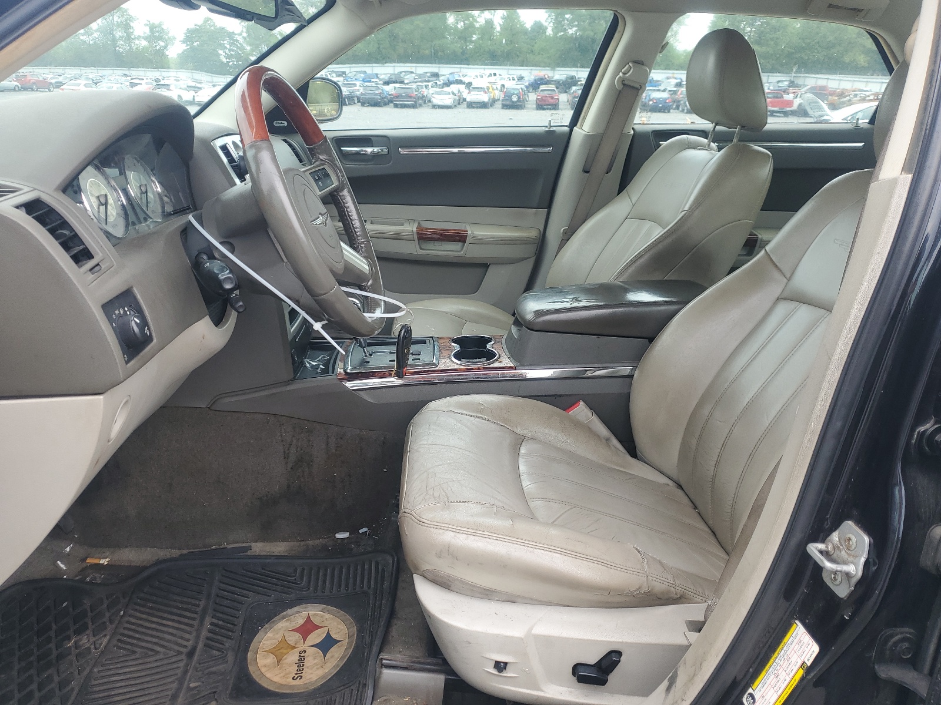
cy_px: 352
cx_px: 470
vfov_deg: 53.1
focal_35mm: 26
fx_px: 707
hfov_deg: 67.3
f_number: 1.5
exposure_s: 1/270
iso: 50
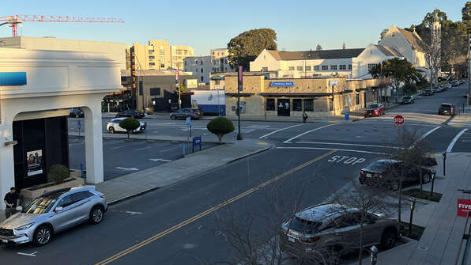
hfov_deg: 52.8
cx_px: 236
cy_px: 91
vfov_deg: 31.0
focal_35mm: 38
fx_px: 474
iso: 50
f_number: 1.5
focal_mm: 5.7
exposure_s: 1/1972
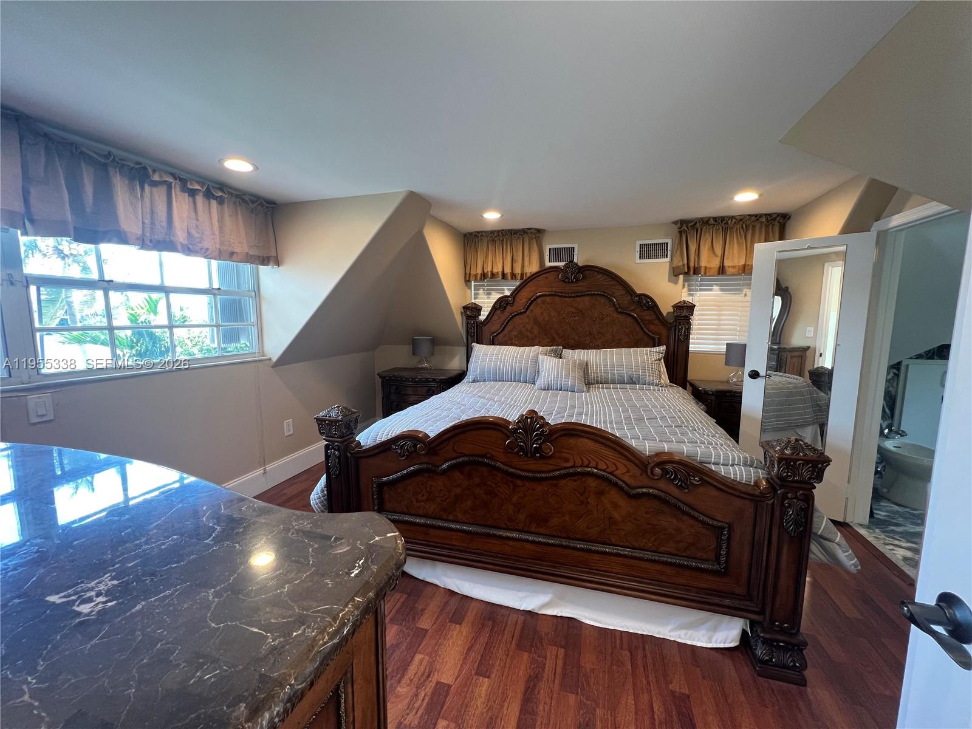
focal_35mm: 13
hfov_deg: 106.2
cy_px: 364
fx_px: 365
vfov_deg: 89.9
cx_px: 486
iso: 125
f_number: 1.8
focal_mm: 1.57
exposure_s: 1/60
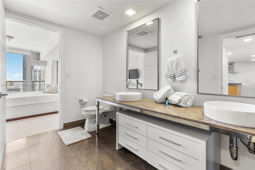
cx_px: 128
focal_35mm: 16
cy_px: 85
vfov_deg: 72.0
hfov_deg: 95.0
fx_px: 117
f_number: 9
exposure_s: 1/2.5
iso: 250
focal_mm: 16.5
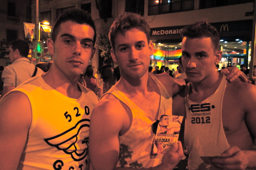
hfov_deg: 61.9
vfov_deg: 43.6
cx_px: 128
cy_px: 85
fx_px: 213
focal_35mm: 30
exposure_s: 1/50
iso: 1600
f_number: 3.5
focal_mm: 20
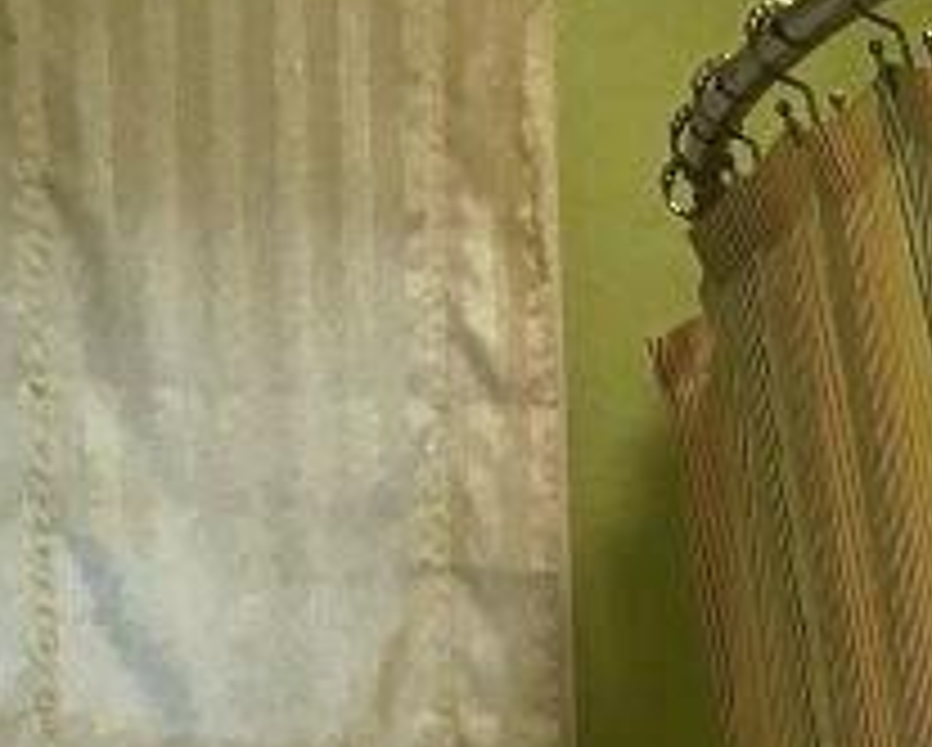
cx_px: 1819
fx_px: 3617
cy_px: 1274
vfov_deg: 11.1
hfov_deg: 12.9
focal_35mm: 131
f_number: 2.2
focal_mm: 4.15
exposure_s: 1/30
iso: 32
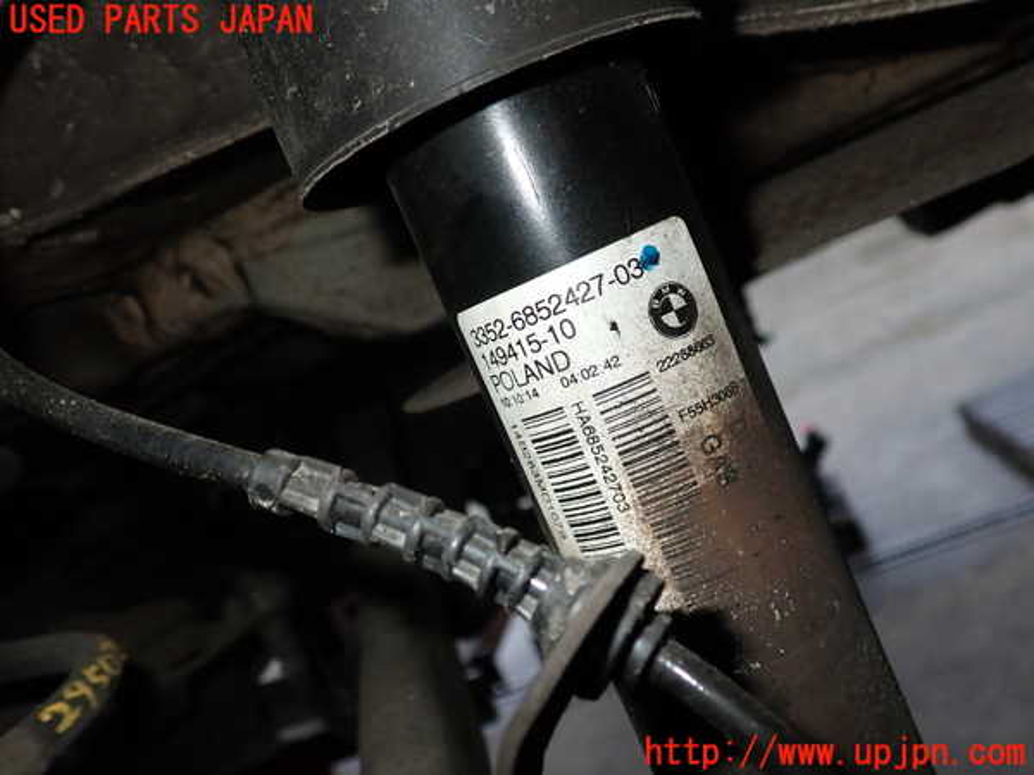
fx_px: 896
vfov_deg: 46.8
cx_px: 517
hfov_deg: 60.0
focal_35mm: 30
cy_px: 388
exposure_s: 1/30
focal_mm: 5.4
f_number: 6.3
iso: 200
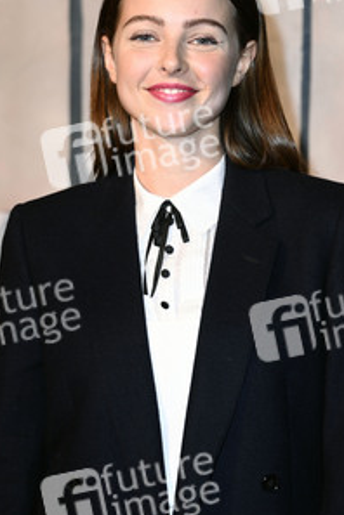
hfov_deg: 6.8
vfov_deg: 10.2
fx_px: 2895
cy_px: 234
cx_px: 181
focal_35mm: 202
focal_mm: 150
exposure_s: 1/250
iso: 500
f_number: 5.6
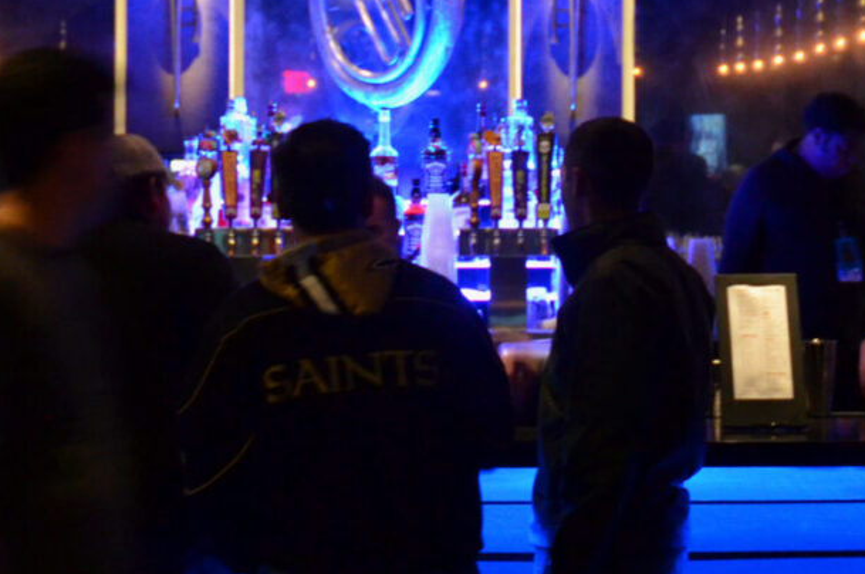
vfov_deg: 13.5
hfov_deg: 20.4
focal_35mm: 100
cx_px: 429
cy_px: 139
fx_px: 2407
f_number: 3.8
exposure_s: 1/20
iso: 2500
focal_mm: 25
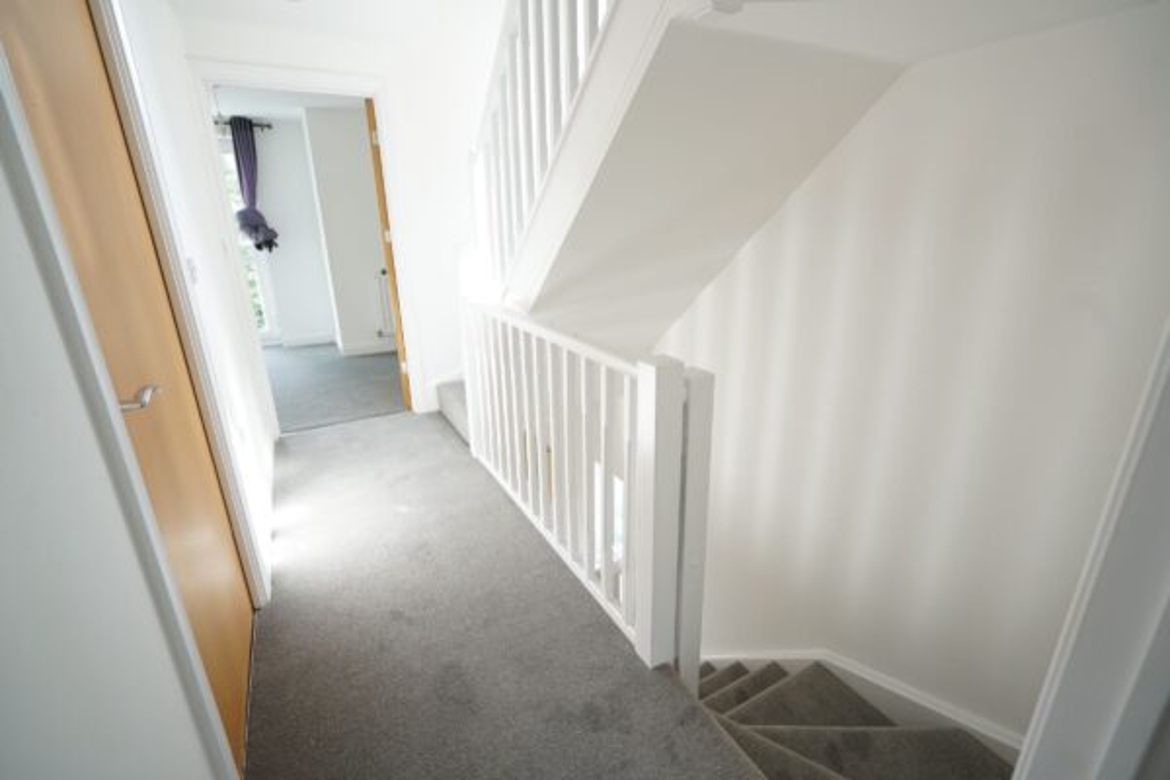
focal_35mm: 16
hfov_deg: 96.7
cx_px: 585
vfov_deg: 73.7
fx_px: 520
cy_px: 390
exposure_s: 1/80
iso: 400
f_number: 4.5
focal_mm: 16
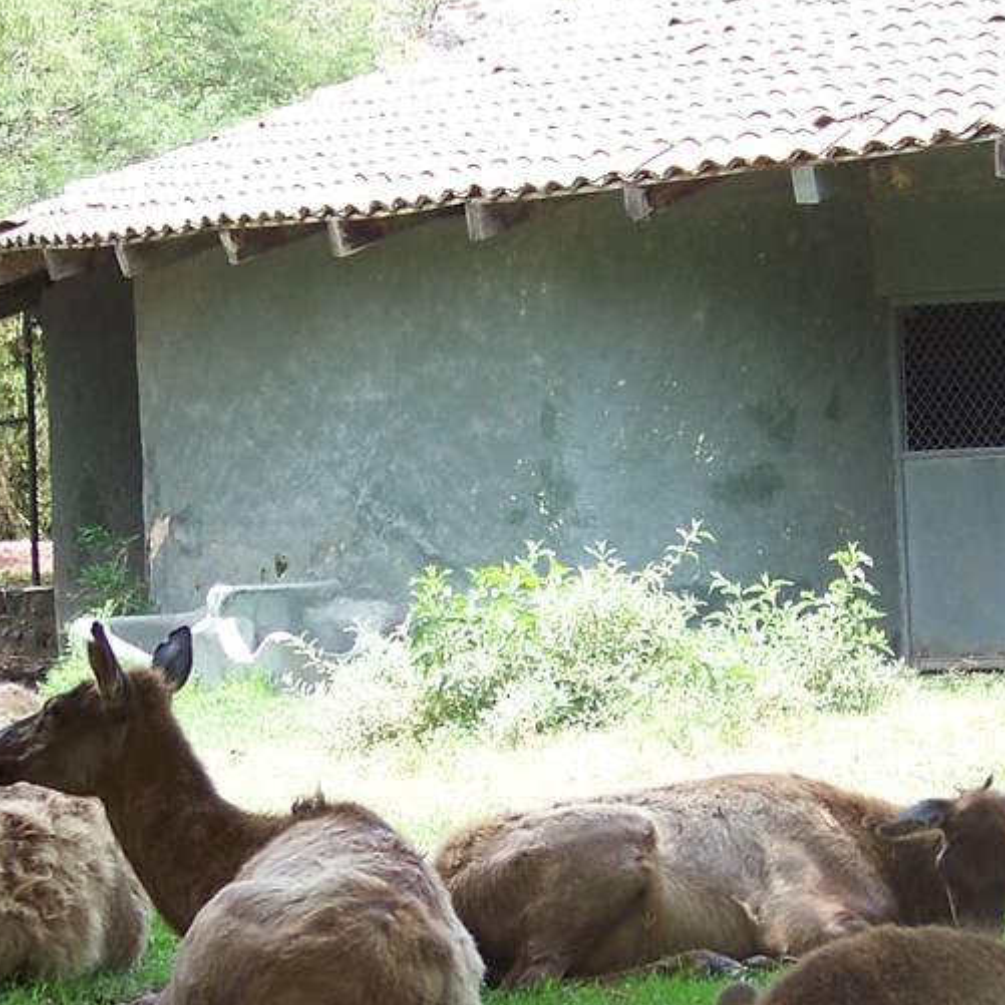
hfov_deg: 8.0
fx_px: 7226
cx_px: 642
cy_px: 764
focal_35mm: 220
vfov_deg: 7.9
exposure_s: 1/125
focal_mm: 13.2
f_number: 3.2
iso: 64
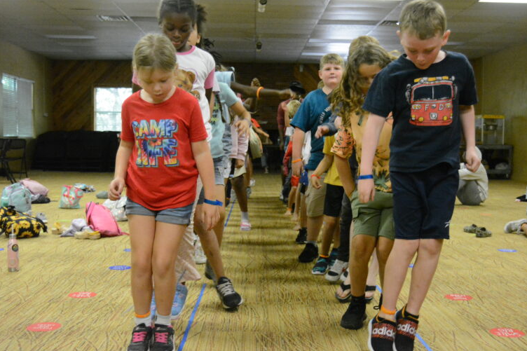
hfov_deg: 42.8
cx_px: 267
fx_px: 673
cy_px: 179
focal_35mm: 46
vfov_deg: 29.2
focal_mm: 30
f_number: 4.5
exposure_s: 1/250
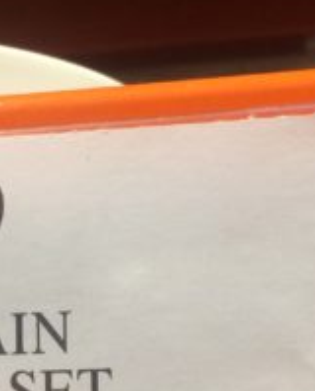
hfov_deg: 14.1
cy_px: 509
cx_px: 93
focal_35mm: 109
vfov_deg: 16.6
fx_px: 1266
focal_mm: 4.15
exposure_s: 1/30
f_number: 2.2
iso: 125
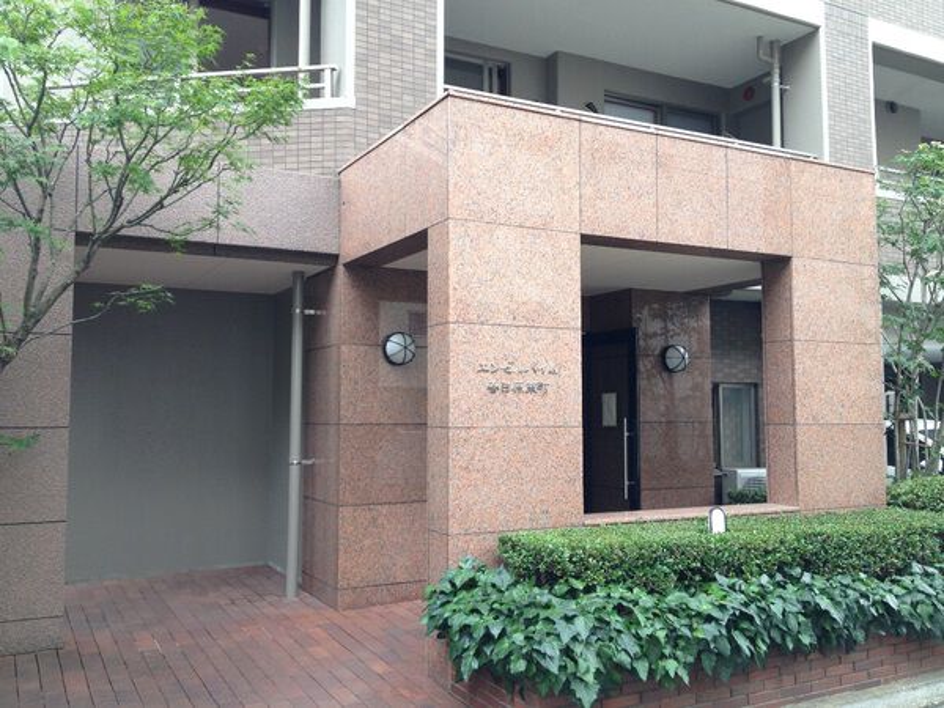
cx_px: 472
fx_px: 954
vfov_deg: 40.7
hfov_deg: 52.6
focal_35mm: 35
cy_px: 354
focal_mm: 4.28
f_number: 2.4
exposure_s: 1/120
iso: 64
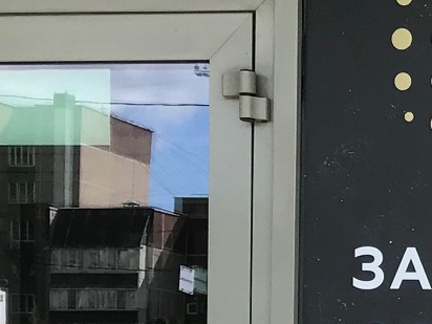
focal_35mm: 137
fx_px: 1710
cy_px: 560
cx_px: 942
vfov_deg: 10.3
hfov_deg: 12.2
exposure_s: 1/840
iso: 20
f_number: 1.8
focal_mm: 3.99
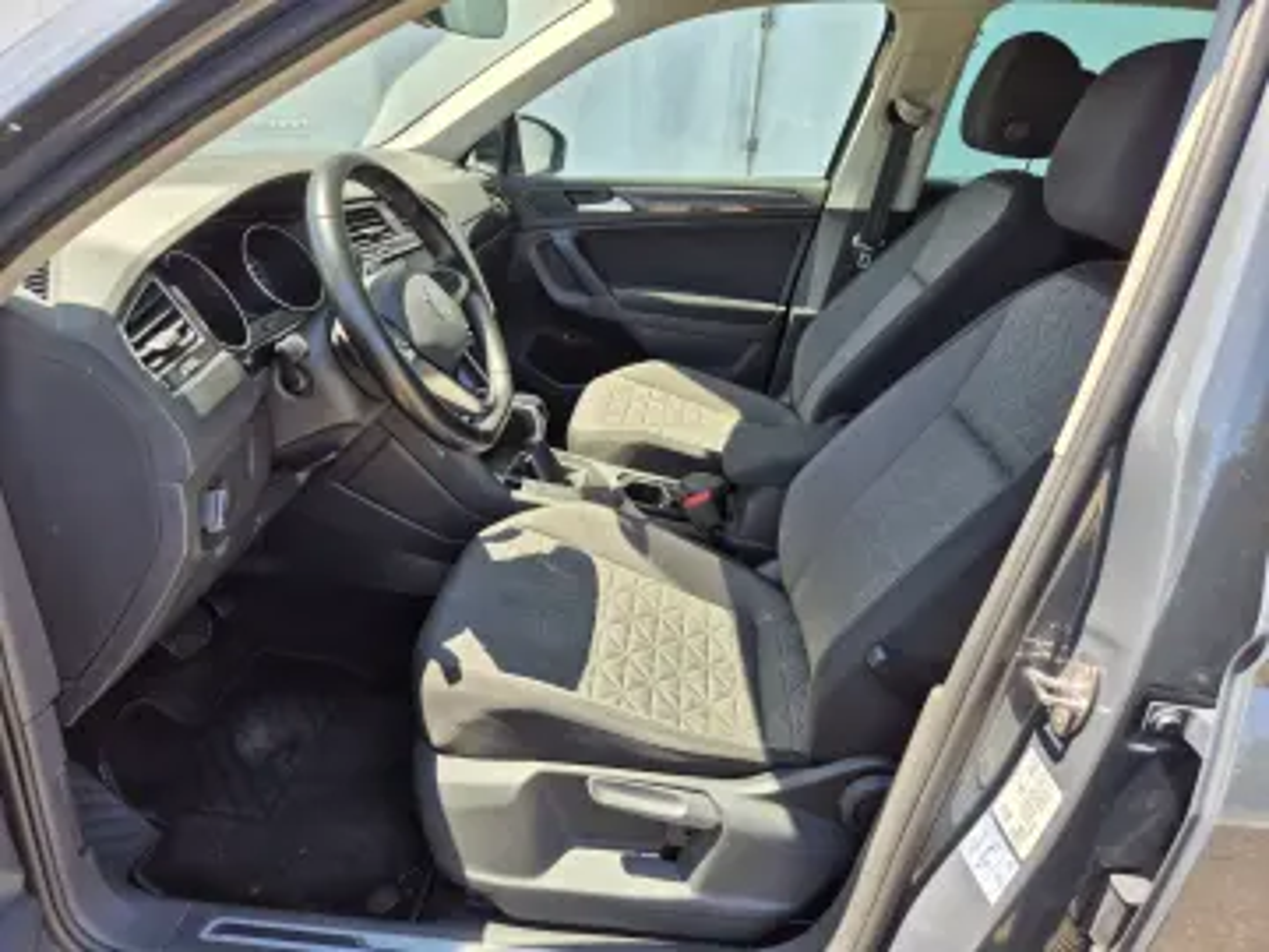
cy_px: 476
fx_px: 843
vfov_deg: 58.9
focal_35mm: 23
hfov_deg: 73.9
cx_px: 634
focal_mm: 5.4
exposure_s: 1/331
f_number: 1.8
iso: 25
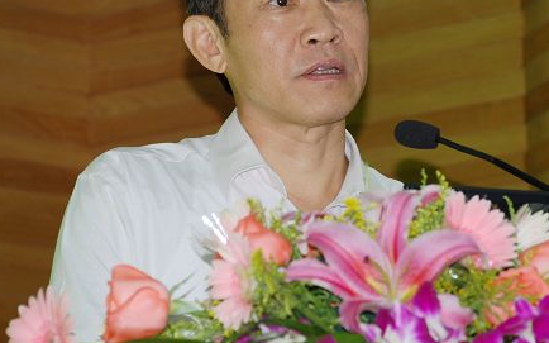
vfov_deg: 6.2
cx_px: 345
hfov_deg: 9.9
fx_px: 3171
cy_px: 124
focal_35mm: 212
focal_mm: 100
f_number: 5.6
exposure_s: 1/40
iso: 320
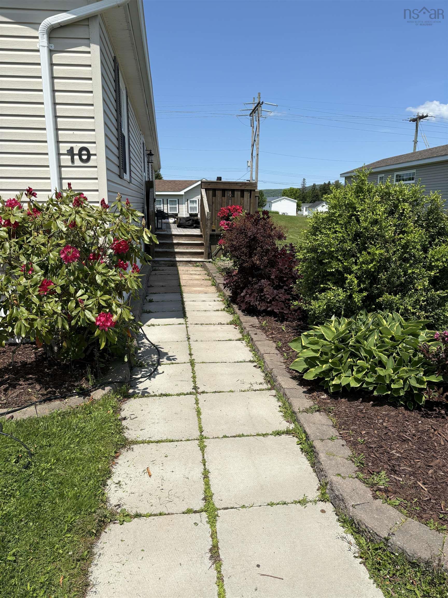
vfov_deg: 67.3
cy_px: 299
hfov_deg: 53.1
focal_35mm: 26
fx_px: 449
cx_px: 224
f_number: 1.6
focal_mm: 5.96
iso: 50
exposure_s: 1/4255
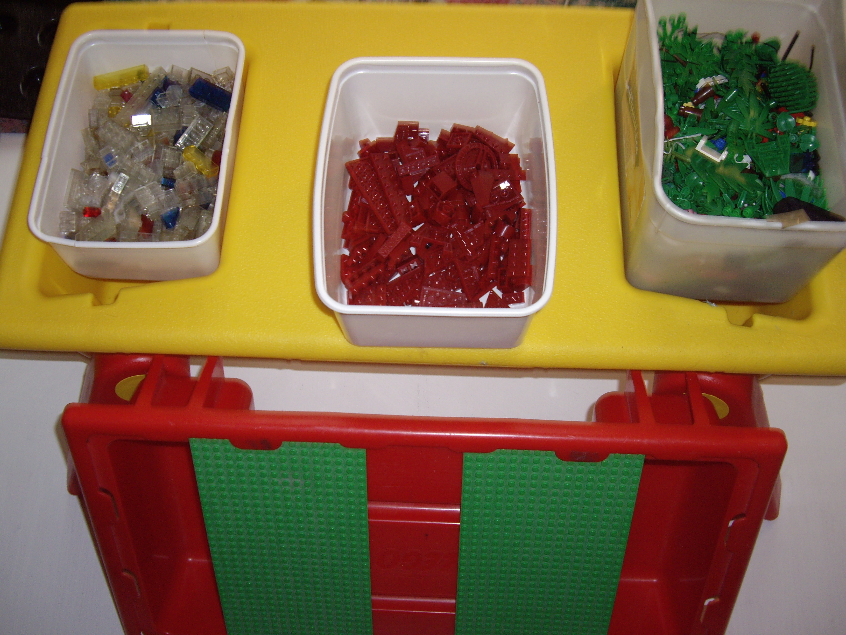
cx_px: 423
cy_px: 318
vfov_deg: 37.7
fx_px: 929
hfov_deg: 49.0
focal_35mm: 38
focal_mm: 7.9
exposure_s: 1/40
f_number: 2.8
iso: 200
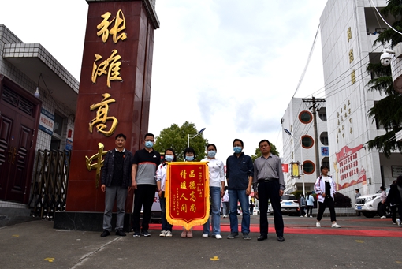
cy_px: 134
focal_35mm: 33
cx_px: 201
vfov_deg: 40.0
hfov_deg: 57.2
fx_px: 369
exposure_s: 1/200
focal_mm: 22
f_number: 13
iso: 100
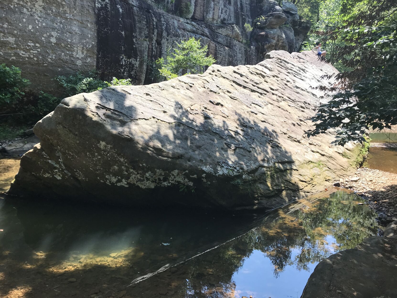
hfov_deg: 63.4
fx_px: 321
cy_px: 149
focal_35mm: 28
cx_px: 198
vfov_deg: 49.8
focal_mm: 3.99
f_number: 1.8
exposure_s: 1/560
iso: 20
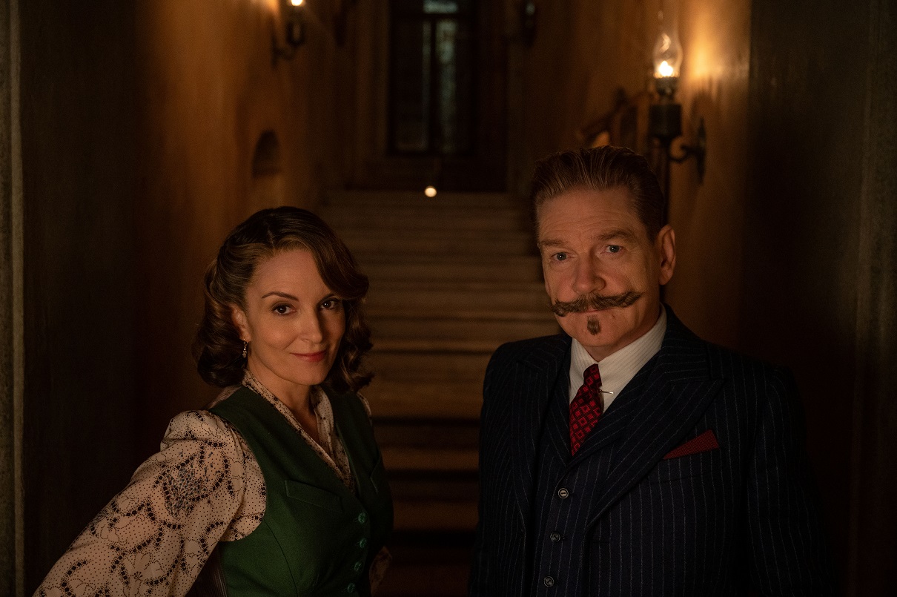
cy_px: 298
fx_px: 996
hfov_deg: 48.5
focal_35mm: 40
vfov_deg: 33.4
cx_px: 448
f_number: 3.2
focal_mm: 40
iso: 2500
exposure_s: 1/80
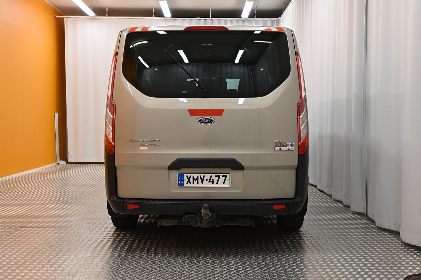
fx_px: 430
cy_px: 140
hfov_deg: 52.2
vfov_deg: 36.2
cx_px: 210
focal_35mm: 37
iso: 400
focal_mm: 24.5
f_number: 4.5
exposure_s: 1/80
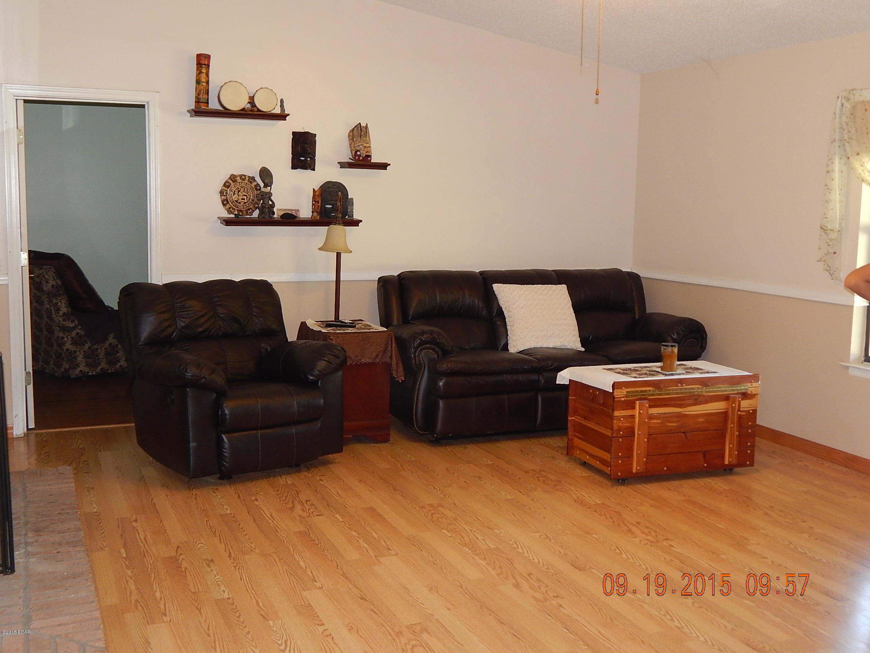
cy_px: 326
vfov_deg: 37.7
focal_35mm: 38
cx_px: 435
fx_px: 955
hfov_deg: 49.0
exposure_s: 1/30
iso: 280
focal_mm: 6.8
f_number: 3.4
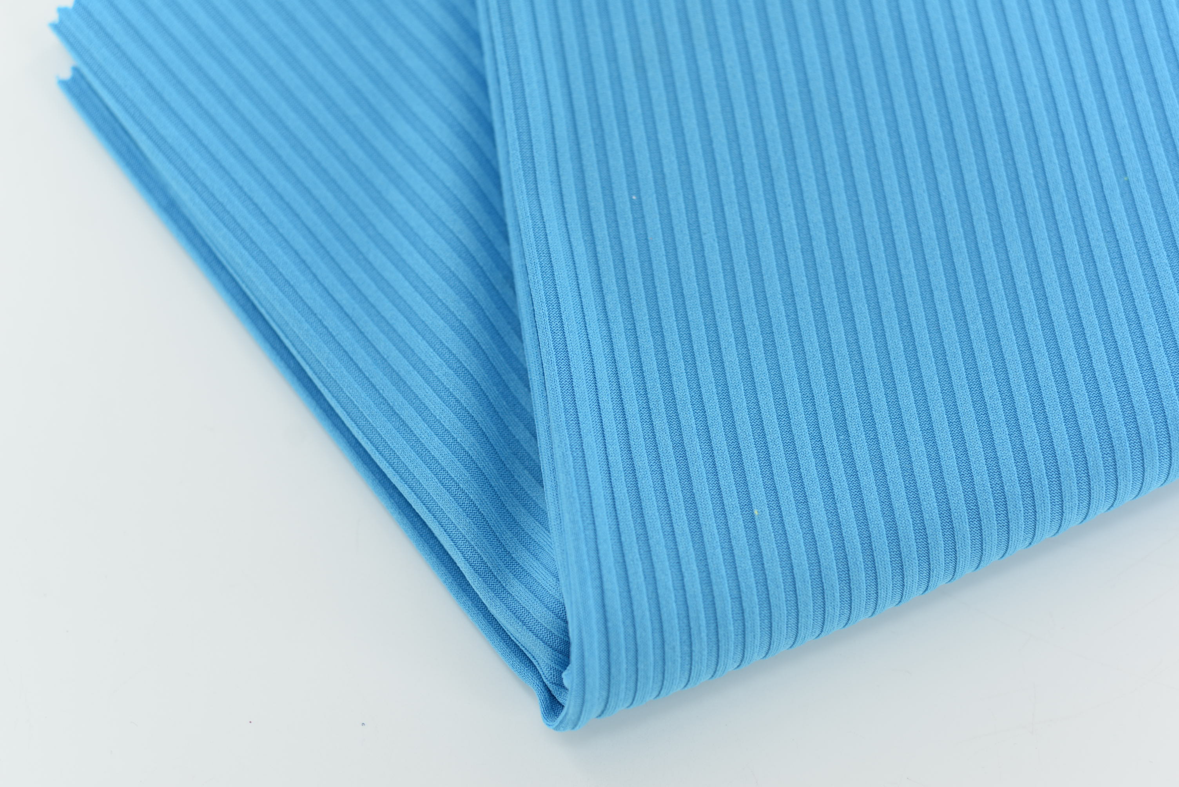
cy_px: 394
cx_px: 590
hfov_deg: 39.6
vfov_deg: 27.0
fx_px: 1638
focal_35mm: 50
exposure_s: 1/125
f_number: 3.5
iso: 100
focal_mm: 50
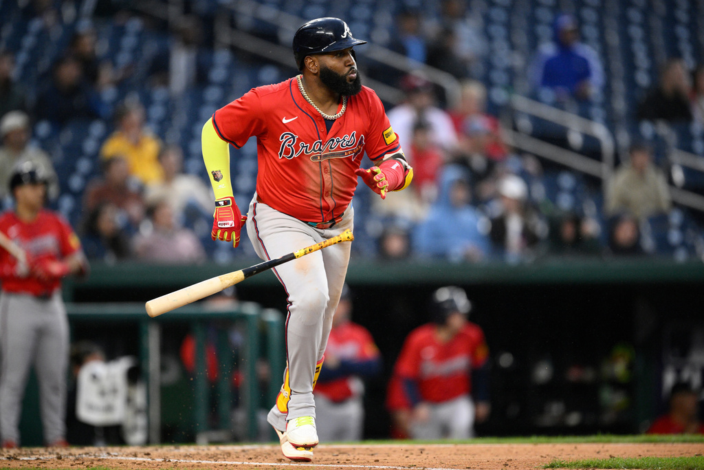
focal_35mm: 400
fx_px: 7823
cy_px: 235
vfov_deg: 3.4
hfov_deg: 5.2
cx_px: 352
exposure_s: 1/2500
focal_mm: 400
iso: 3200
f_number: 2.8
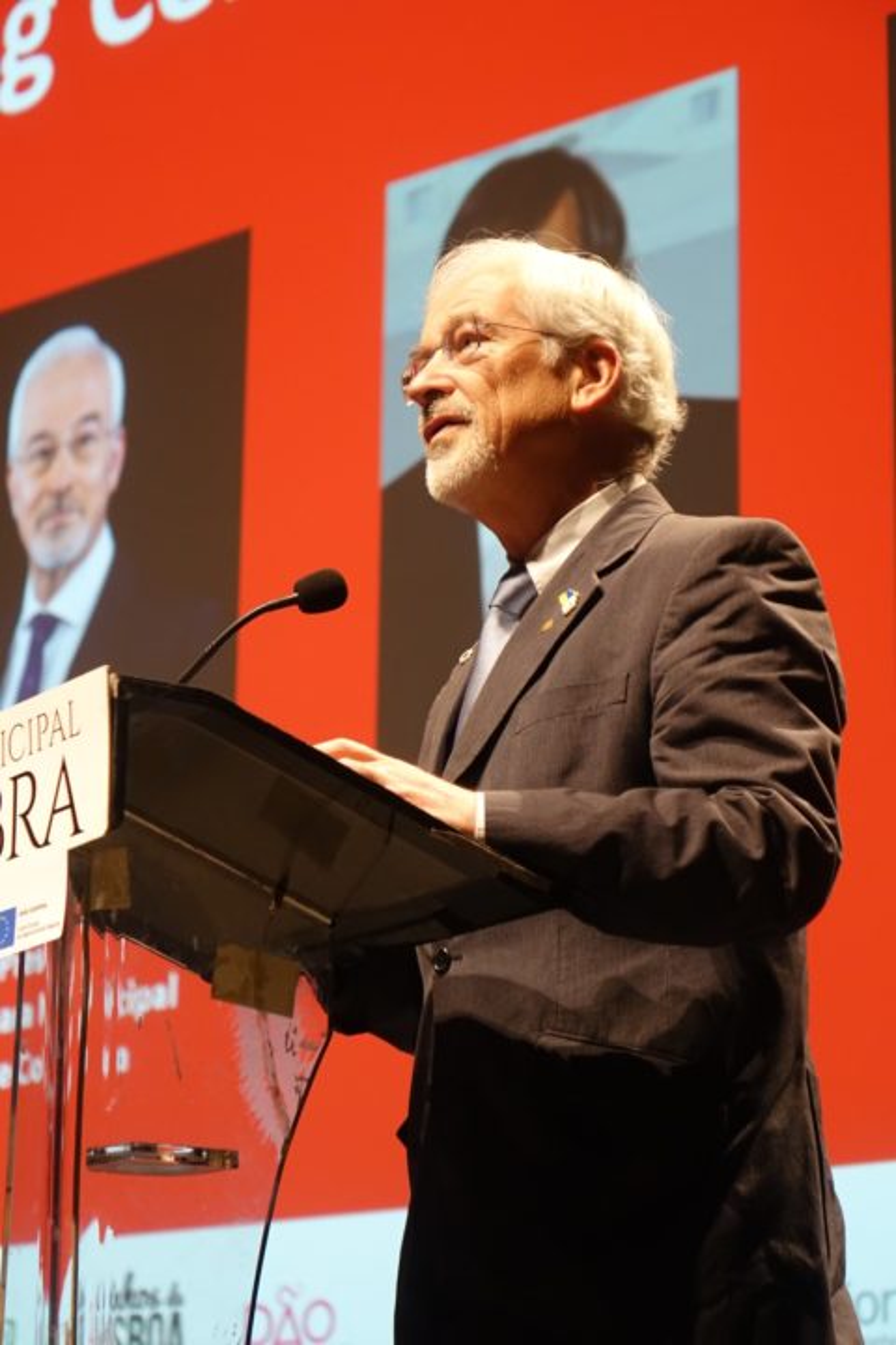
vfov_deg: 20.8
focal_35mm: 98
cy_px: 672
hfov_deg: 14.0
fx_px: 3658
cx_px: 448
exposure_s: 1/60
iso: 800
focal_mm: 36
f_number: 2.8
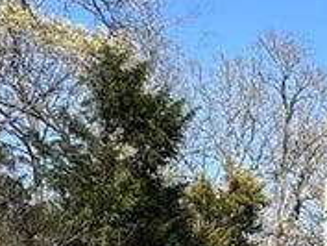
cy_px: 444
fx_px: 1021
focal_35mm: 108
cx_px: 454
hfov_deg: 16.9
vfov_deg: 12.5
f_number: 2.2
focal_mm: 2.22
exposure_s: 1/993
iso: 50
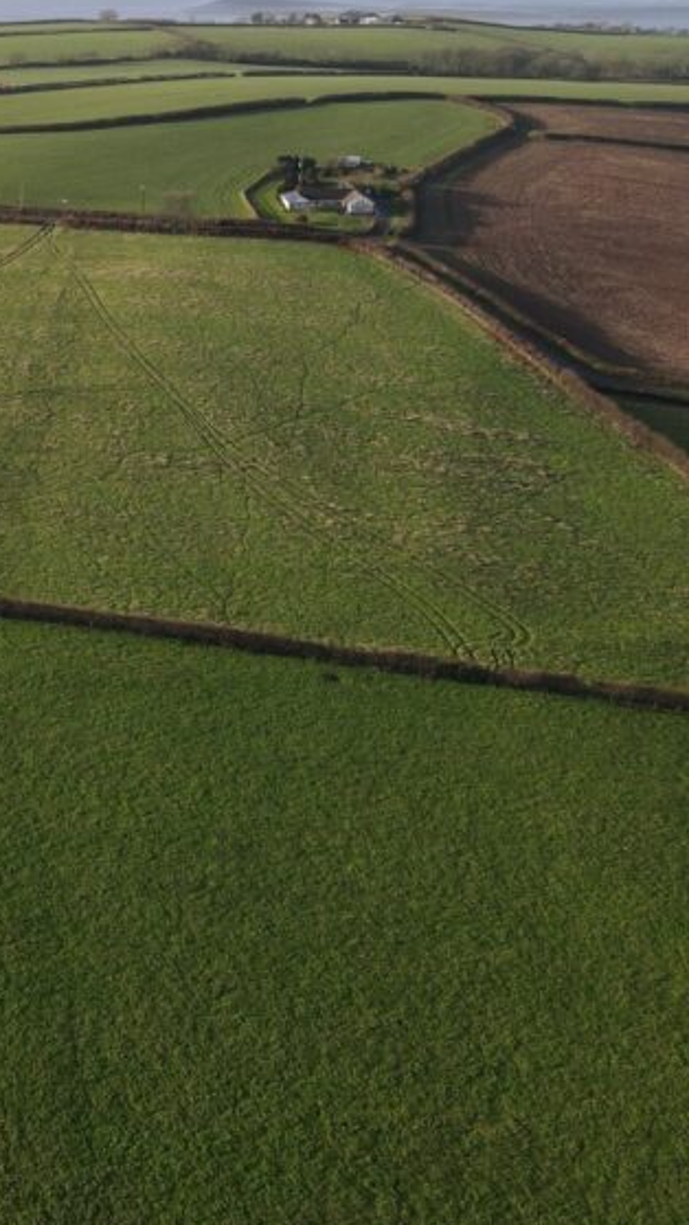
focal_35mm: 48
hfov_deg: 23.8
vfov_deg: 42.8
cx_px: -13
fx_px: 1559
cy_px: 551
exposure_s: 1/350
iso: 100
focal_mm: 4.5
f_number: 2.8
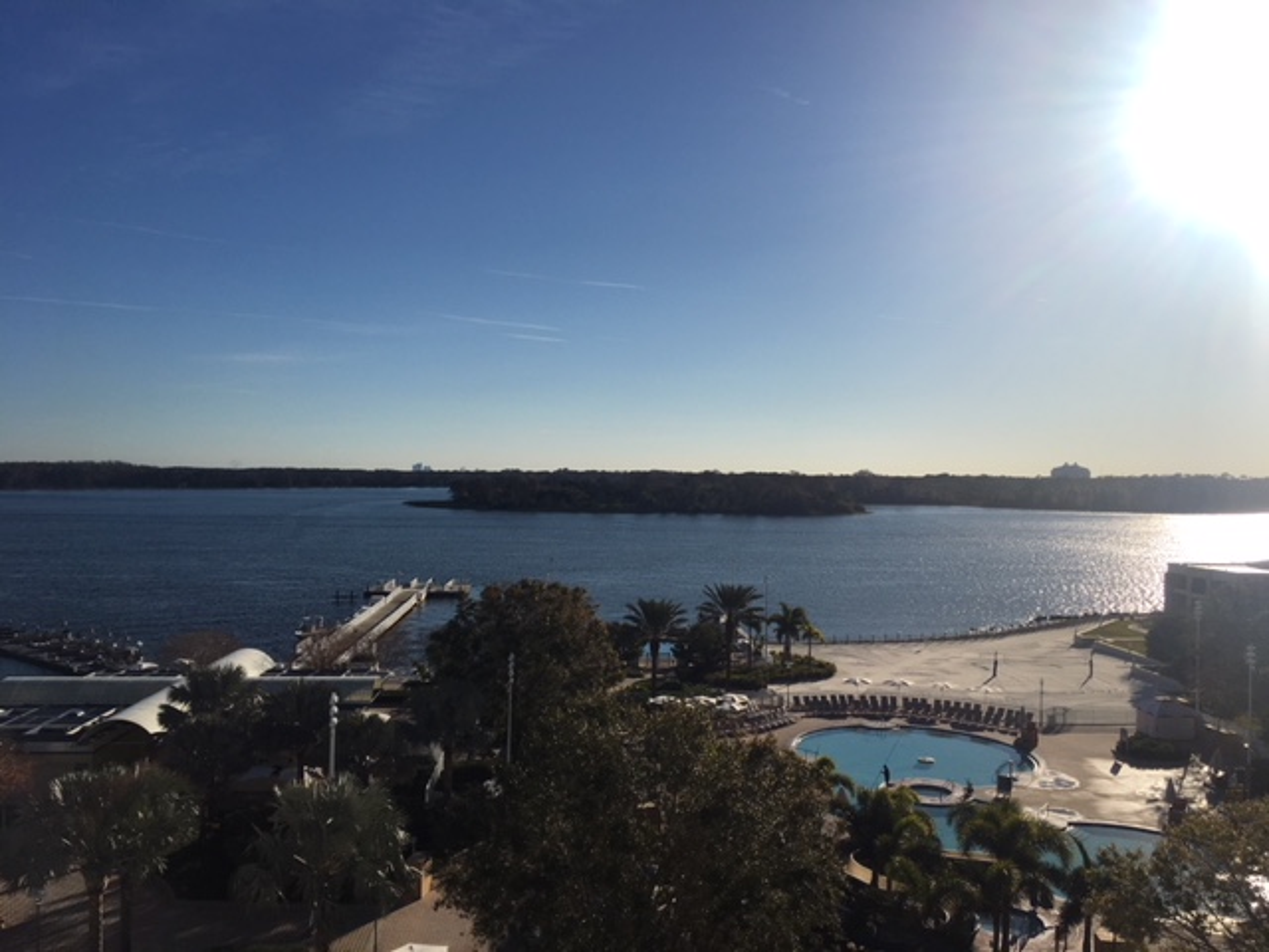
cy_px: 476
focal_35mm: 29
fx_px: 1063
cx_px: 634
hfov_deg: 61.7
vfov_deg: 48.2
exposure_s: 1/5917
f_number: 2.2
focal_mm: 4.15
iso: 25
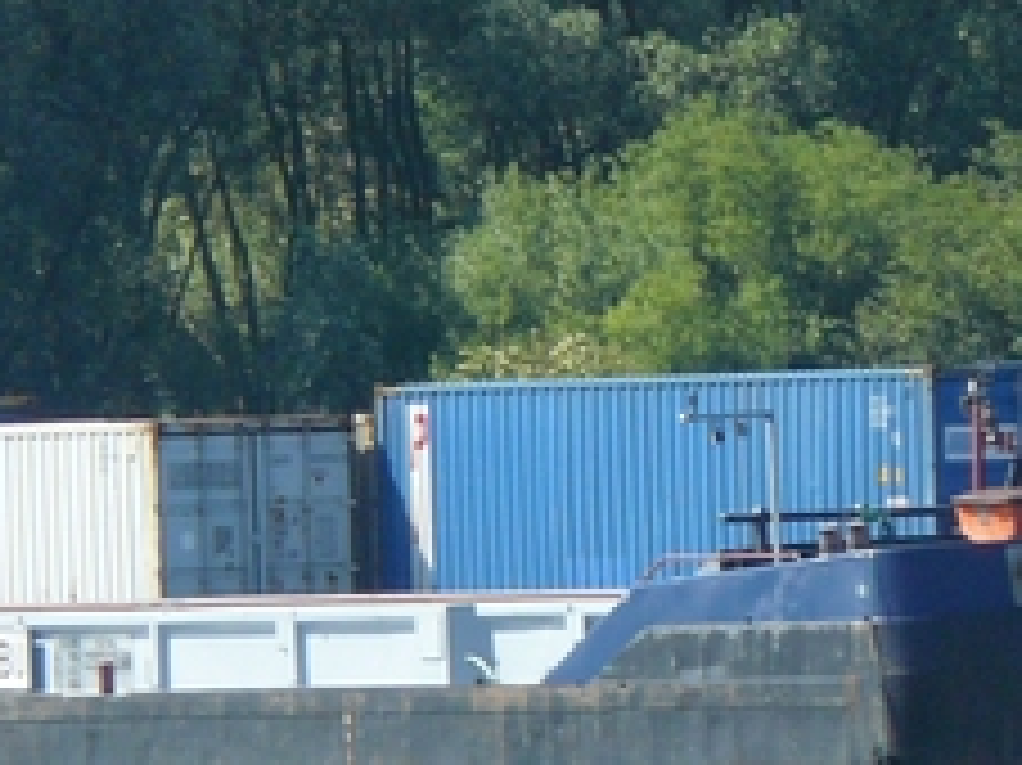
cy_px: 544
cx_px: 554
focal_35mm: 1142
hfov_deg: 1.7
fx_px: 33699
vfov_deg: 1.3
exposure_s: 1/400
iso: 200
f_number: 6.3
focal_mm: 72
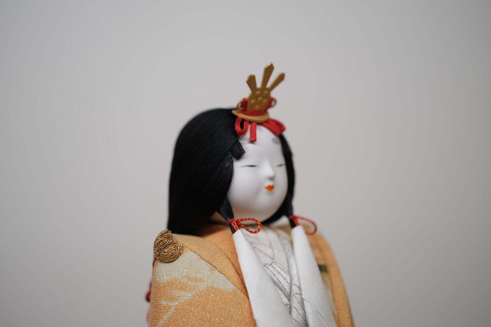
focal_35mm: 120
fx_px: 1637
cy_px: 164
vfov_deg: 11.4
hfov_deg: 17.1
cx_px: 246
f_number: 2.8
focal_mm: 80
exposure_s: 1/56
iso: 200
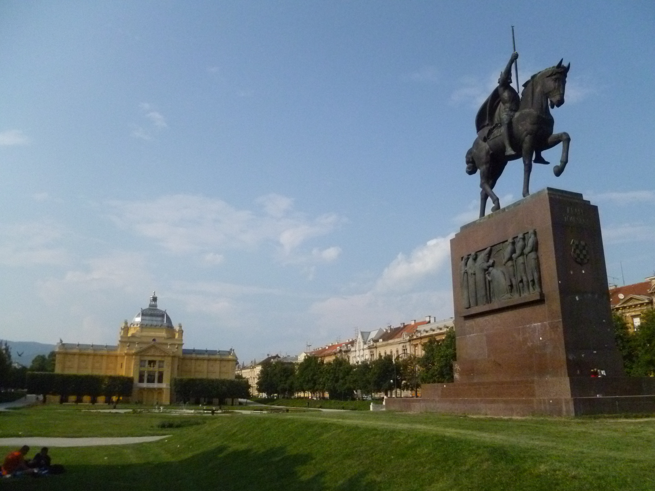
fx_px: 530
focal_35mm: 28
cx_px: 328
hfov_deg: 63.4
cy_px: 246
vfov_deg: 49.7
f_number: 10
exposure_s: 1/1300
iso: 800
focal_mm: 5
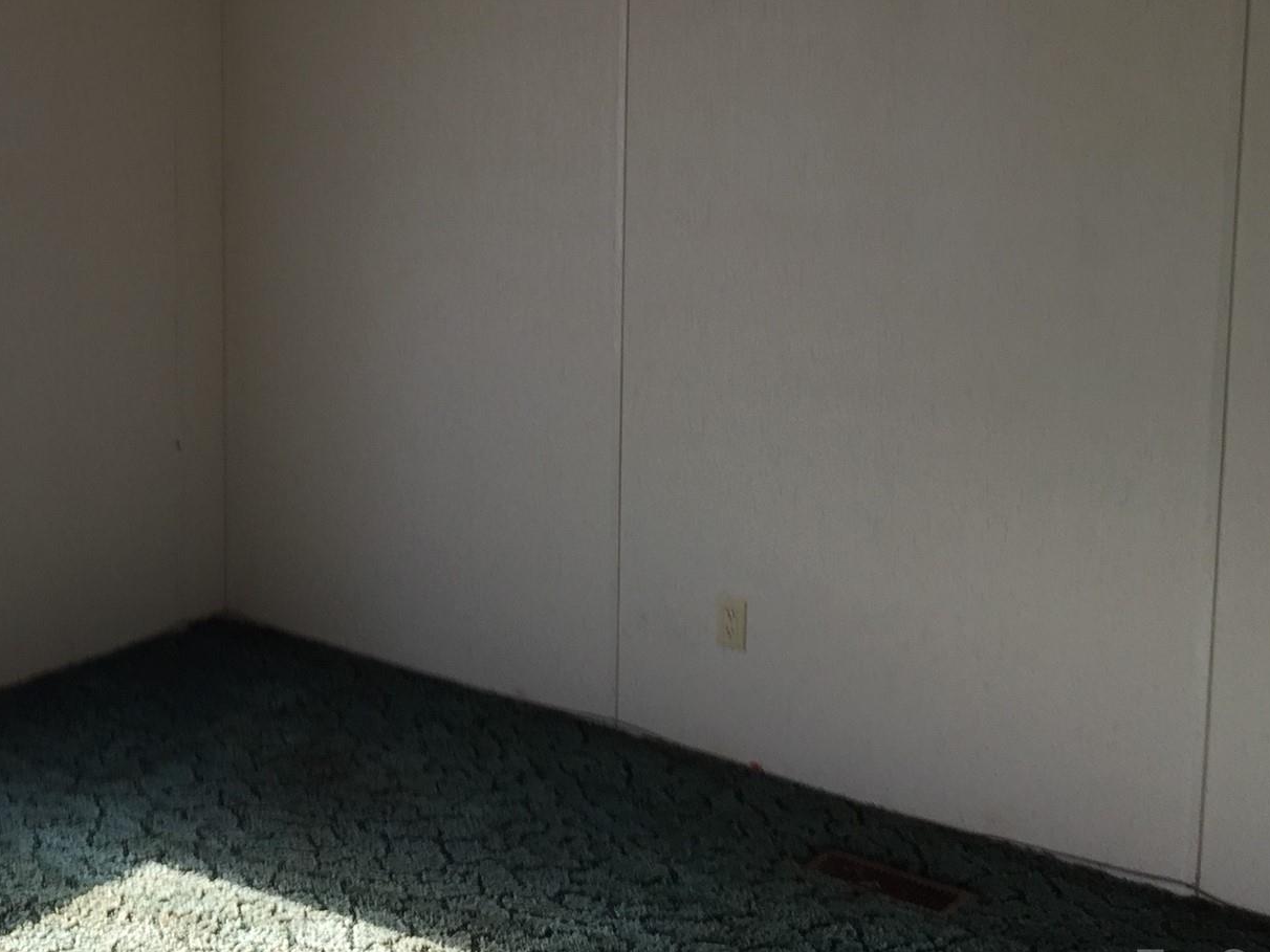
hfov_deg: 37.5
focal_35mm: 49
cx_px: 245
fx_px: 1798
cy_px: 266
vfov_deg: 29.3
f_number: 2.2
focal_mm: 4.15
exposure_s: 1/120
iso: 32
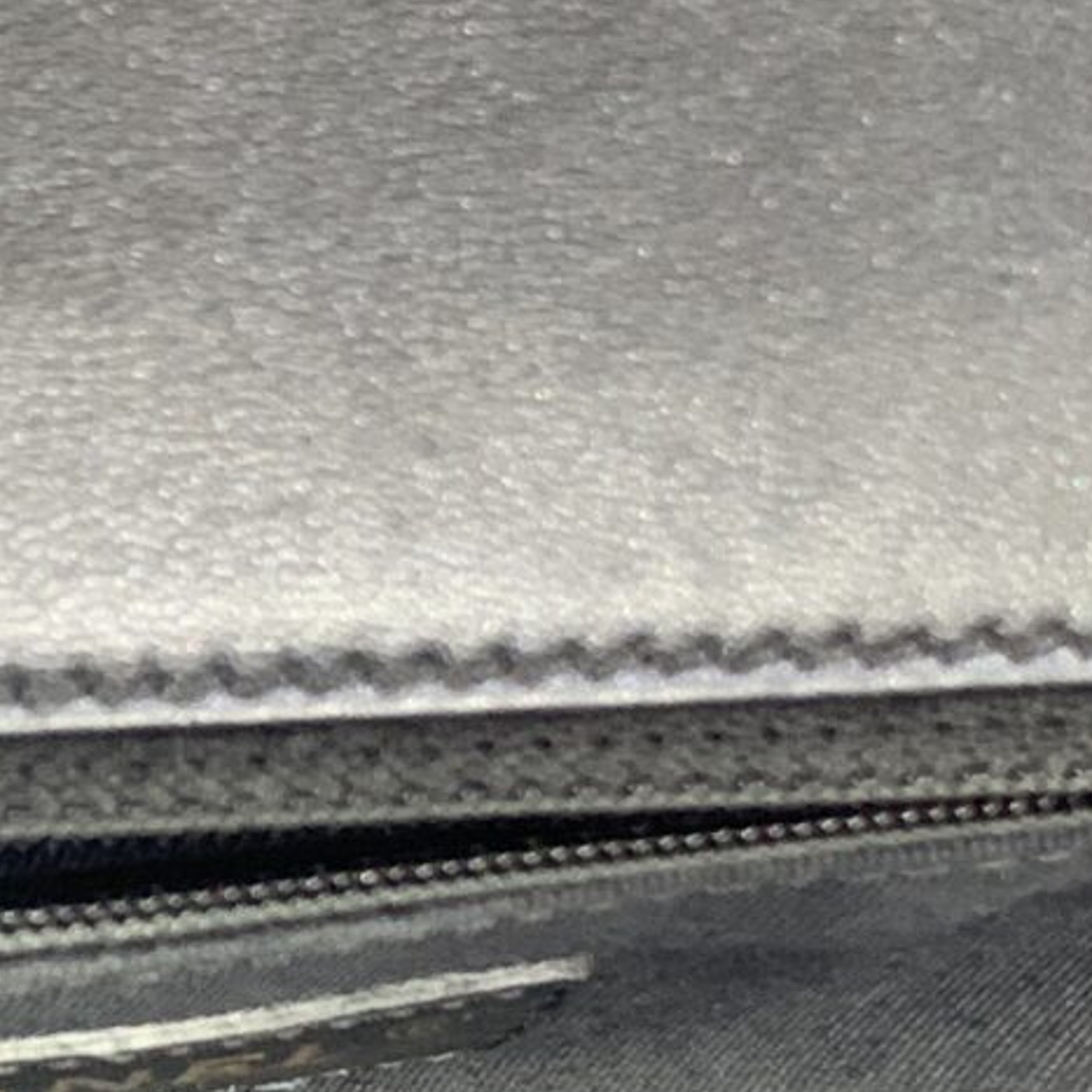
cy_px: 711
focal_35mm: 126
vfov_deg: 13.8
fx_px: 4497
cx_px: -224
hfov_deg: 13.5
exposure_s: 1/35
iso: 400
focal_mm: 4.25
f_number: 1.8
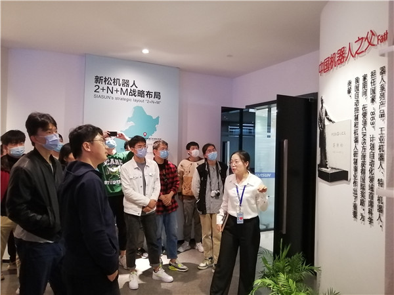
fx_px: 307
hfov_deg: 65.3
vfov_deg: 51.4
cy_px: 148
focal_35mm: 27
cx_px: 197
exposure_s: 1/50
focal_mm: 3.62
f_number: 1.8
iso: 500
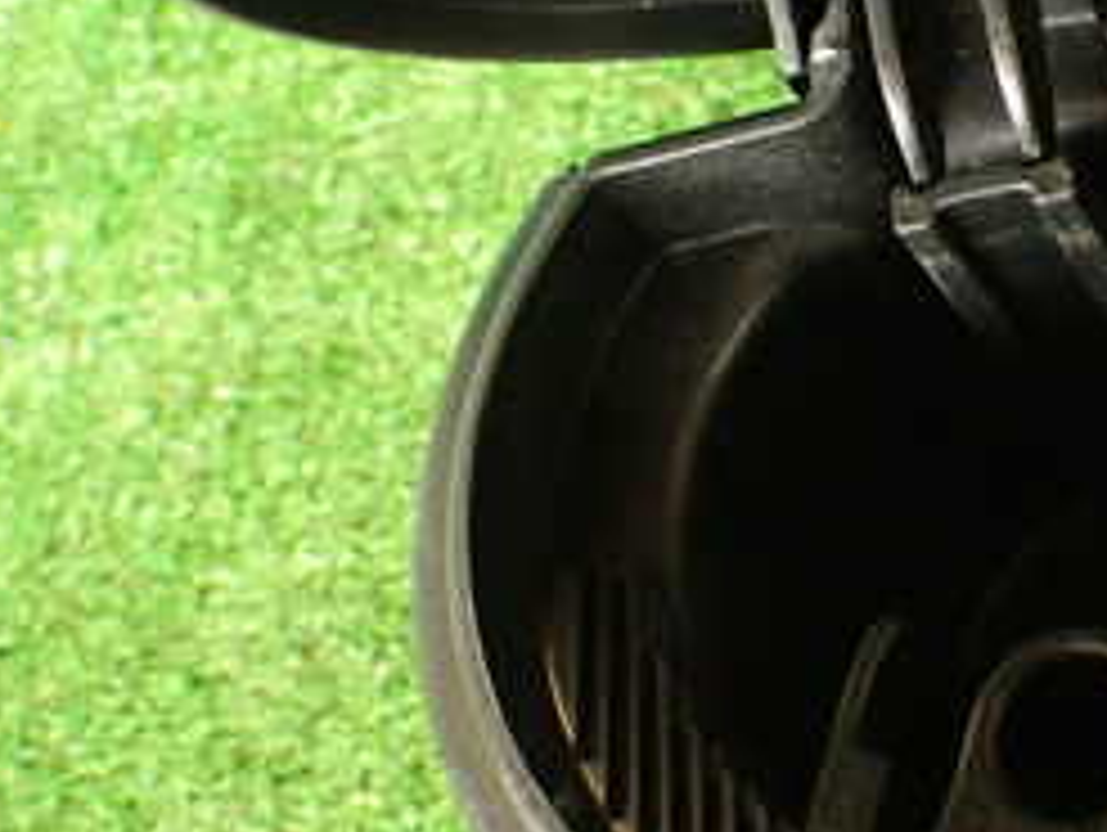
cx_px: 932
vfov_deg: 18.9
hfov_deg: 24.5
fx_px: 2497
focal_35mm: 78
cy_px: 270
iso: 800
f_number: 2.4
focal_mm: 5.79
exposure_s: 1/30
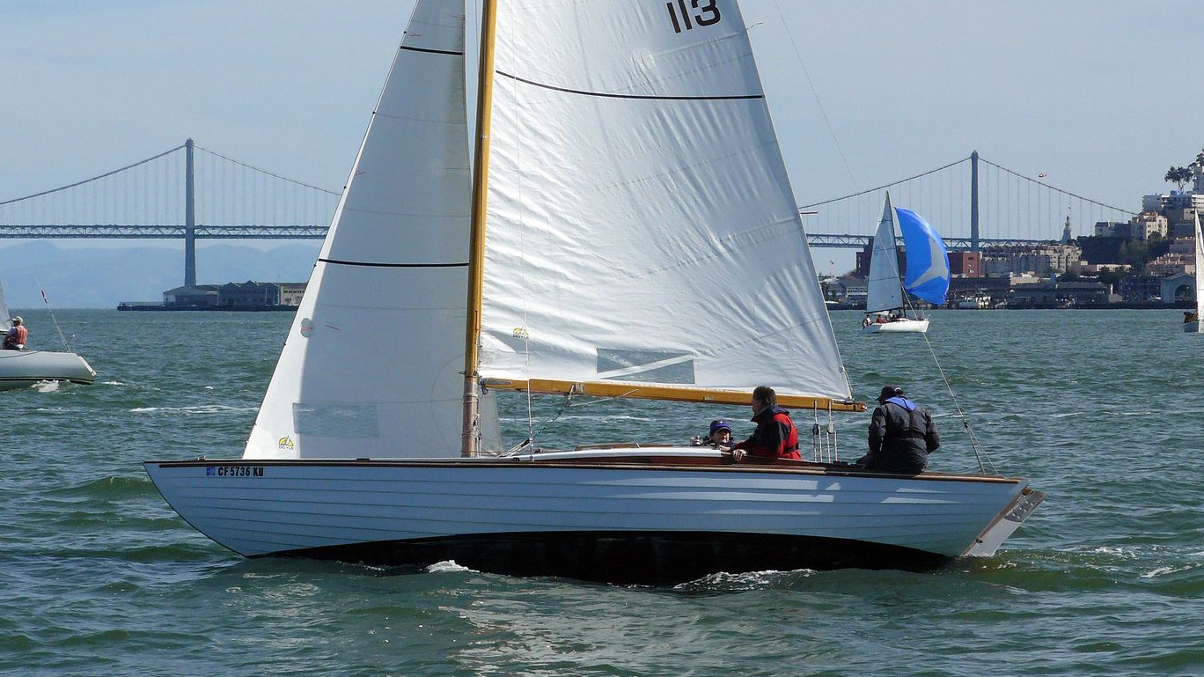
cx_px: 615
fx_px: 7118
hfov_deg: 9.7
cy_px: 204
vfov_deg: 5.4
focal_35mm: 223
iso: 100
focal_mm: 29.1
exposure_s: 1/800
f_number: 5.6
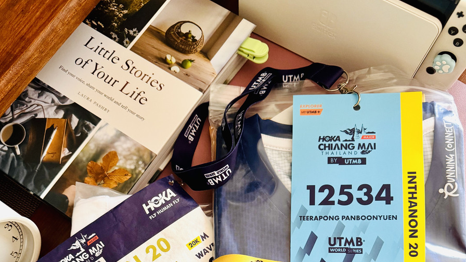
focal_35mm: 35
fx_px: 432
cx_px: 232
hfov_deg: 56.6
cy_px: 277
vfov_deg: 30.7
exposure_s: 1/60
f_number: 1.78
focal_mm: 6.76
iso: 400
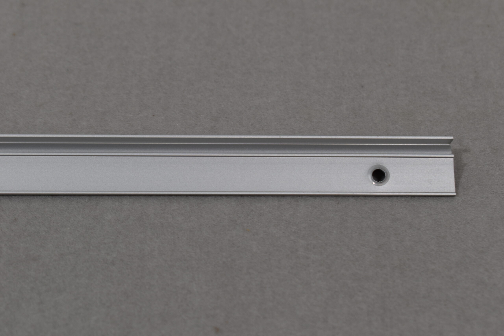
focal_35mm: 82
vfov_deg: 16.6
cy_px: 168
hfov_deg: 24.6
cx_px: 252
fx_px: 1155
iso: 250
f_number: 8
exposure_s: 1/60
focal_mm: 55
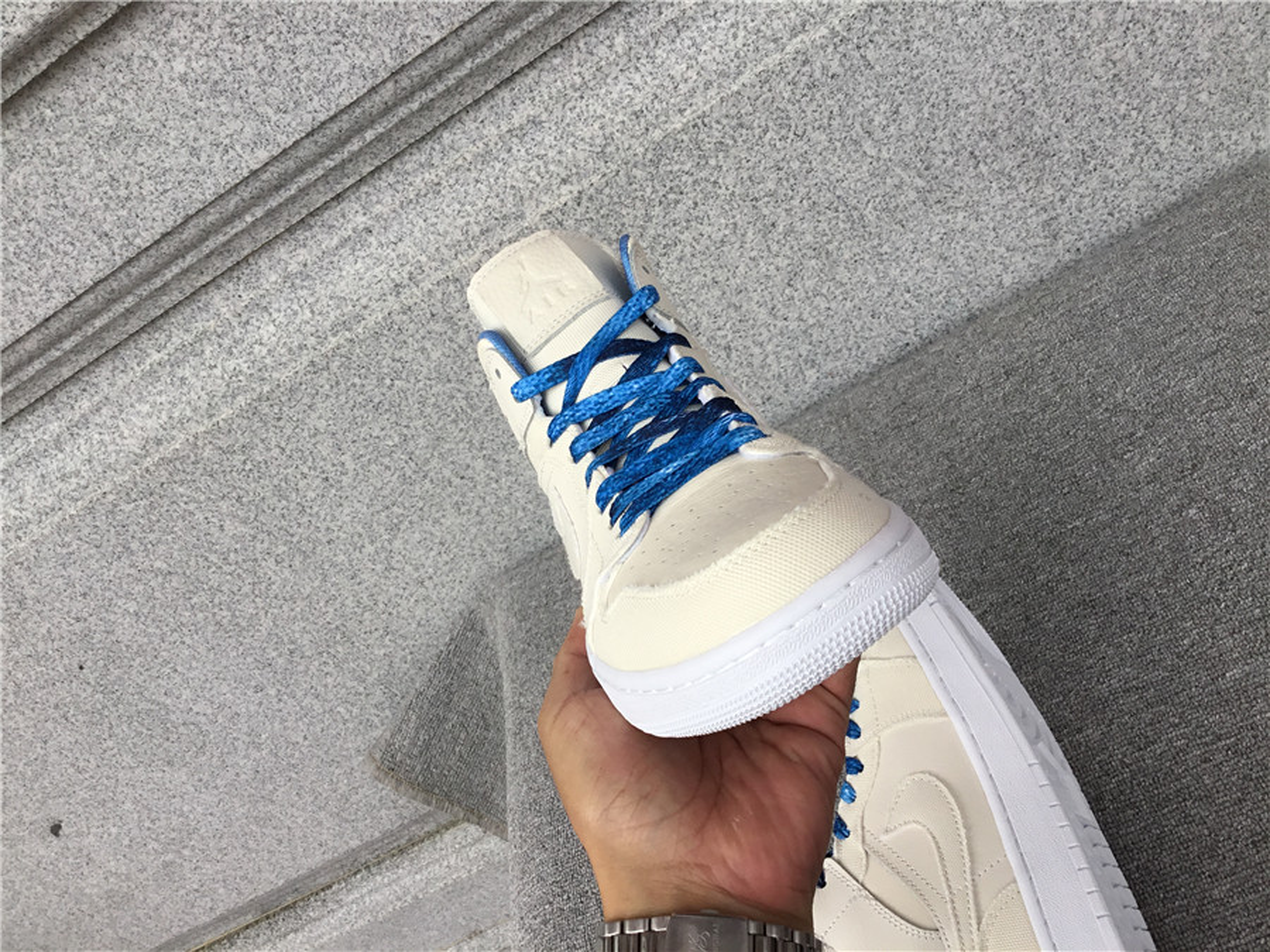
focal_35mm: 31
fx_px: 1137
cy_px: 476
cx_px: 635
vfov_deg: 45.4
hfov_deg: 58.4
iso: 25
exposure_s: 1/192
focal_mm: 3.3
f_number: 2.4
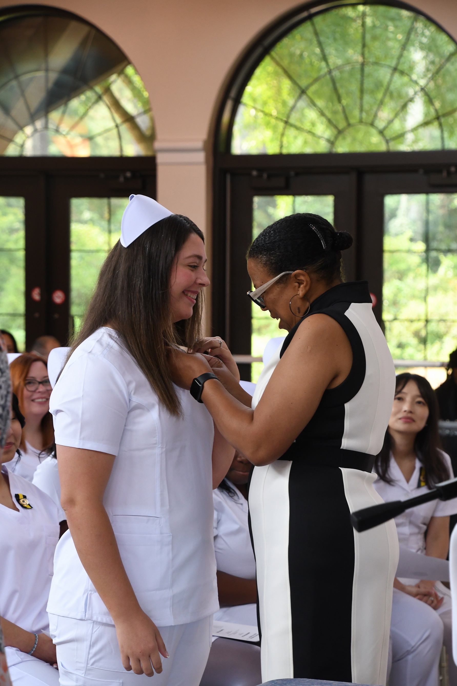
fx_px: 2712
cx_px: 228
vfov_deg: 14.4
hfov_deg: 9.6
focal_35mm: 142
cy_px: 343
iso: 1000
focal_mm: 95
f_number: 8
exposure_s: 1/60
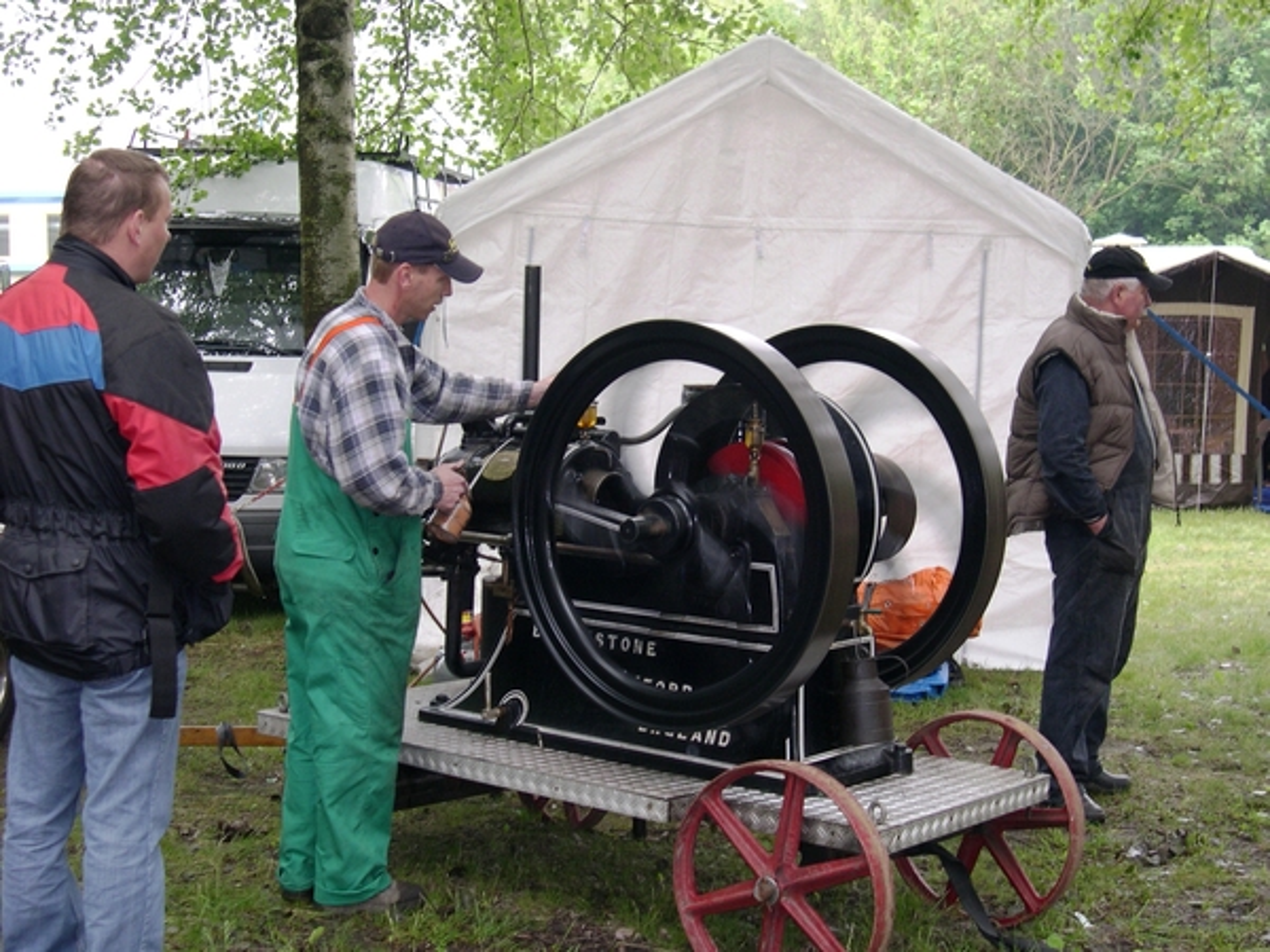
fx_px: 1908
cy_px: 476
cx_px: 635
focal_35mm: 52
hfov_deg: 36.8
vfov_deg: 28.0
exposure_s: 1/30
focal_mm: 11.1
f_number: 3.2
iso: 105
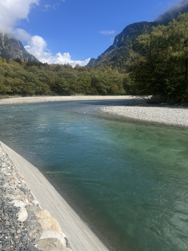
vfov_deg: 61.6
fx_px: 210
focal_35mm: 29
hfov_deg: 48.2
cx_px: 95
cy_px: 129
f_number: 1.6
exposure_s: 1/3135
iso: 50
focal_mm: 5.1
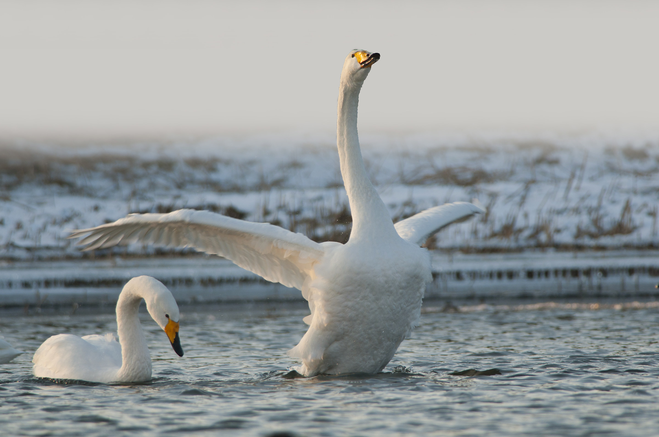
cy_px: 218
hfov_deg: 2.8
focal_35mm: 750
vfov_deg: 1.8
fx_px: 13712
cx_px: 330
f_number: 6.7
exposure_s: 1/400
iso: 320
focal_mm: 500
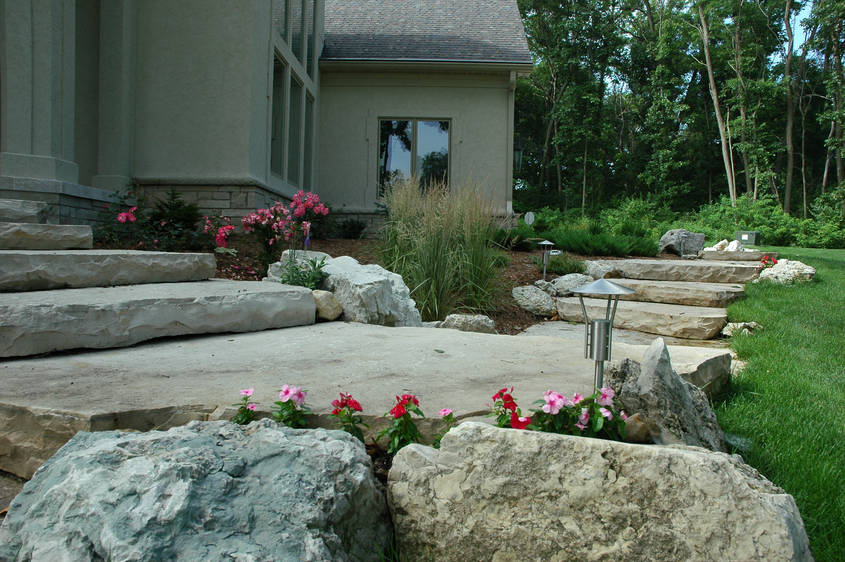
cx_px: 422
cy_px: 281
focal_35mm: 27
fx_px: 633
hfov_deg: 67.4
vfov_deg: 47.8
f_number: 9
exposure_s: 1/125
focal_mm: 18
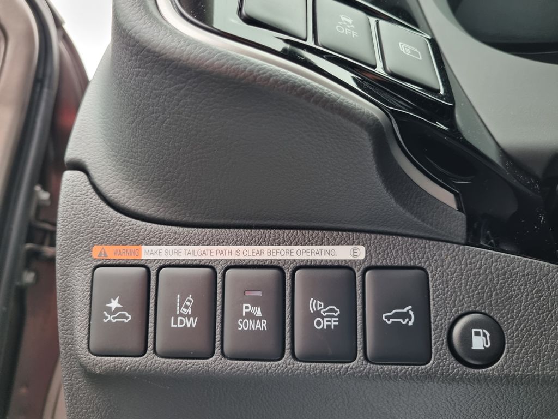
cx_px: 279
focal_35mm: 26
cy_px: 210
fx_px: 419
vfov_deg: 53.1
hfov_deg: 67.3
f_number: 1.8
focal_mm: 5.4
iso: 200
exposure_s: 1/50
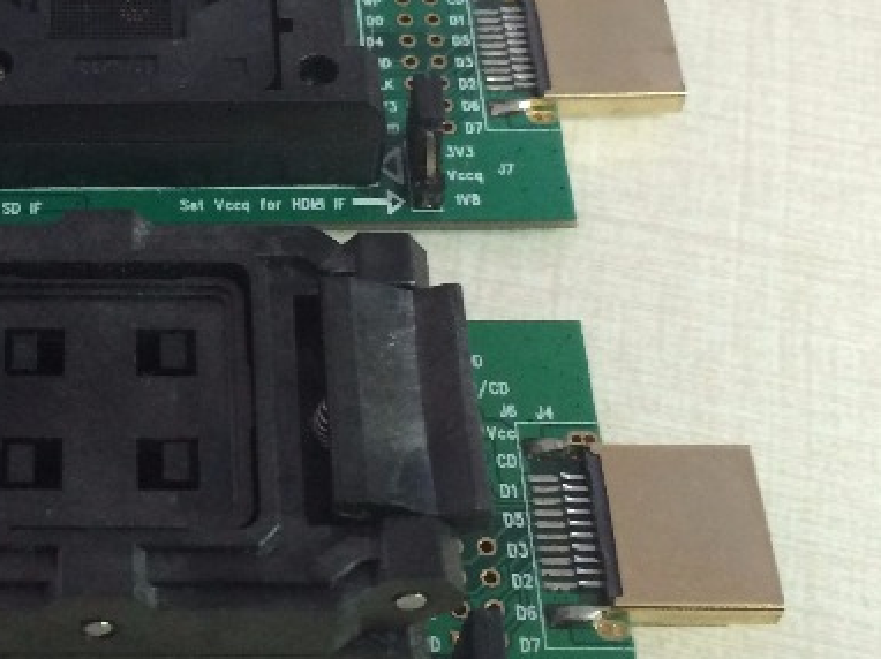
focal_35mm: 76
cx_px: 108
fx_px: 1933
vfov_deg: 19.2
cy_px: 145
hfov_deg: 25.0
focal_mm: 4.15
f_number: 2.2
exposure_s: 1/30
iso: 160
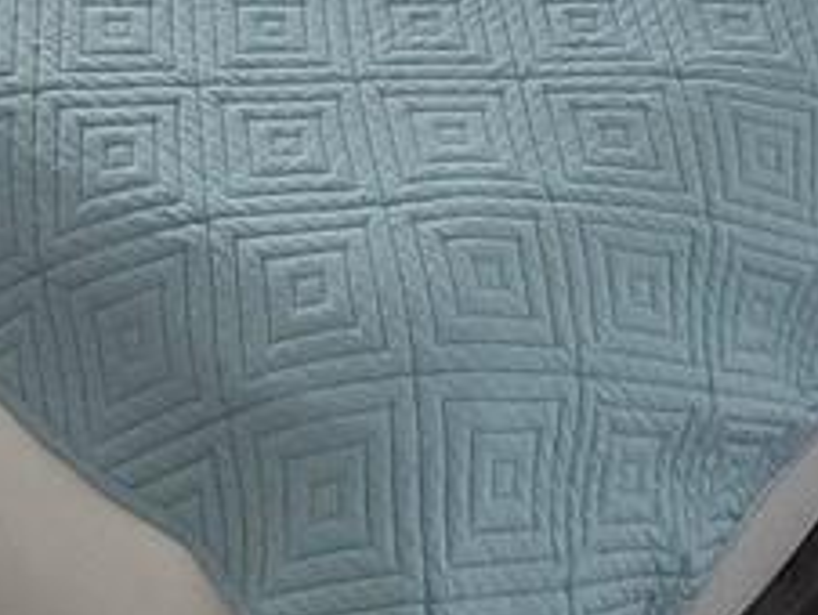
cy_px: -901
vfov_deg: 12.4
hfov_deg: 19.2
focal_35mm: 92
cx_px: -329
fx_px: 2176
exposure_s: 1/60
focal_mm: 2.2
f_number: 2.2
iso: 64
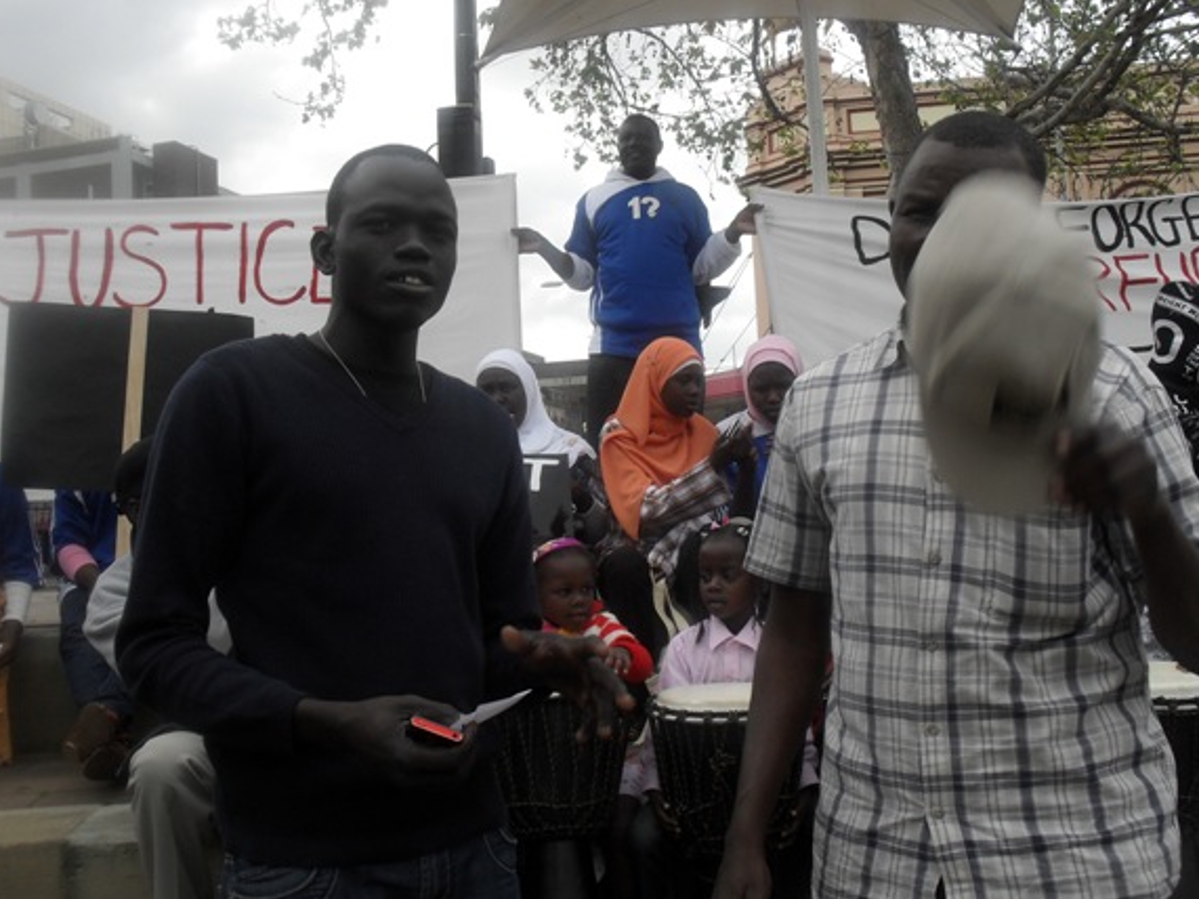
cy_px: 455
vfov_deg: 37.7
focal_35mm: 38
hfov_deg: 49.0
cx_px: 624
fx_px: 1316
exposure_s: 1/125
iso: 100
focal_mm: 6.3
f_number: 8.4
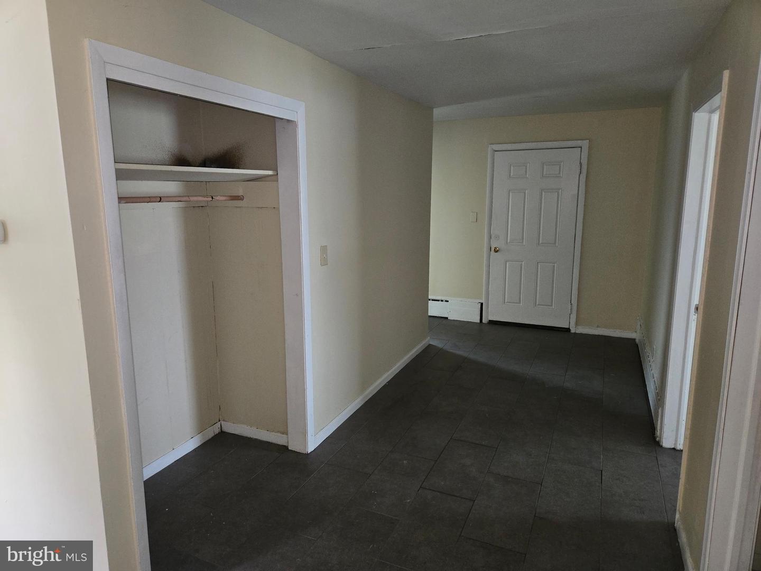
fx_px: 506
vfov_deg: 58.9
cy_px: 286
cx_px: 380
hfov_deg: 73.9
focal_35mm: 23
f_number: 1.8
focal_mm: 5.4
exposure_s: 1/24
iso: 125
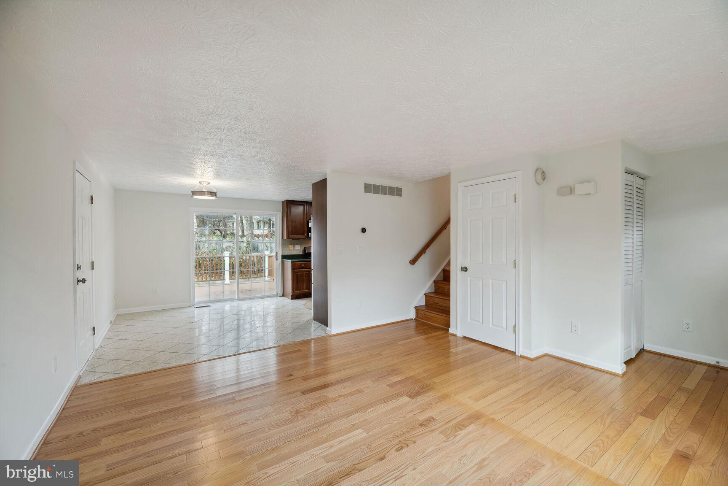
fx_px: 283
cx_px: 364
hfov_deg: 104.3
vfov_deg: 81.2
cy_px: 243
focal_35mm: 14
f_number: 9
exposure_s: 1/20
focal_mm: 14
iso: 200
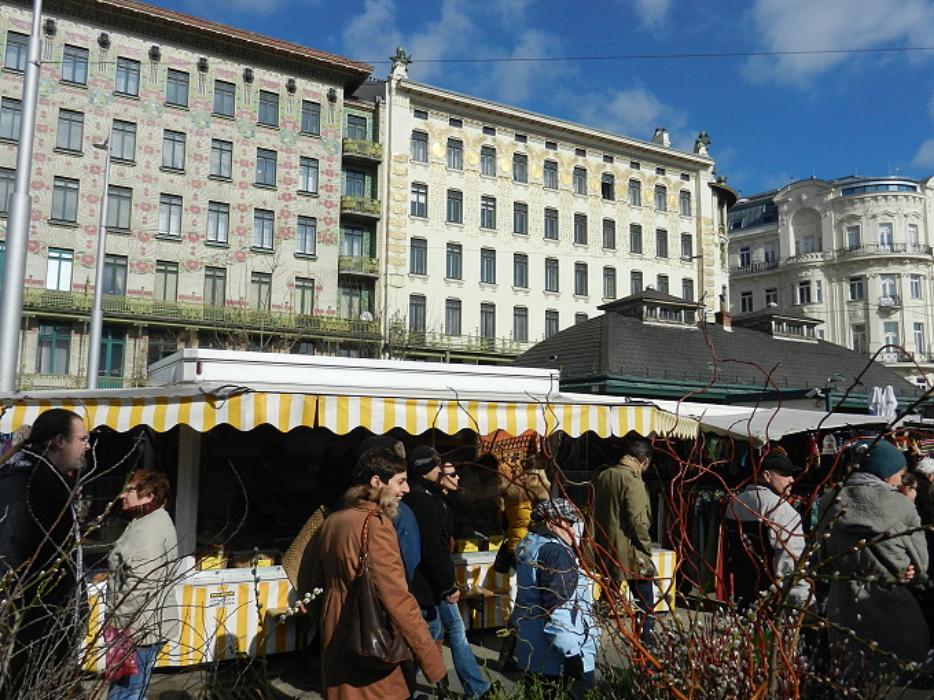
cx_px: 467
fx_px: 782
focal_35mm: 29
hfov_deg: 61.7
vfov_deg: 48.2
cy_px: 350
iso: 160
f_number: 7.2
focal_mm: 5.1
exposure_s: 1/800
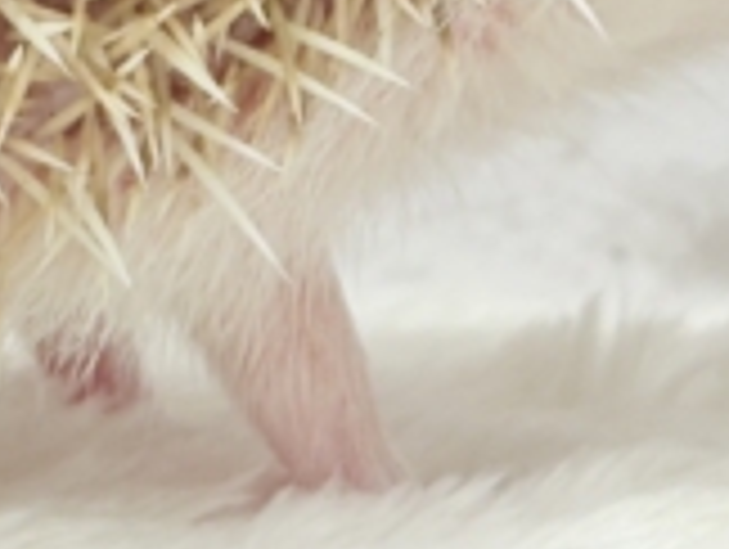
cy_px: -297
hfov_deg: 9.6
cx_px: 270
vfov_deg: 7.1
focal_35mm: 205
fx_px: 4324
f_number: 1.6
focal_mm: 5.96
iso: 50
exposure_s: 1/50
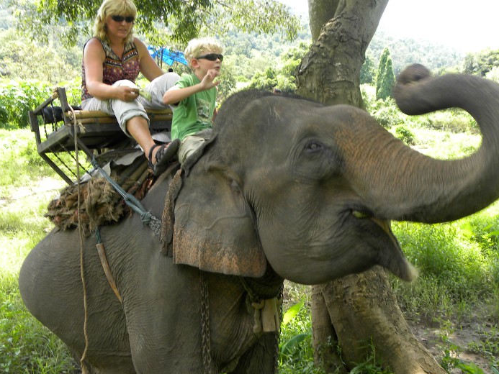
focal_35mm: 30
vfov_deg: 46.8
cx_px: 262
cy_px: 193
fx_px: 433
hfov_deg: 59.9
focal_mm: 4.6
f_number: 3.5
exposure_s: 1/86
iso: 64
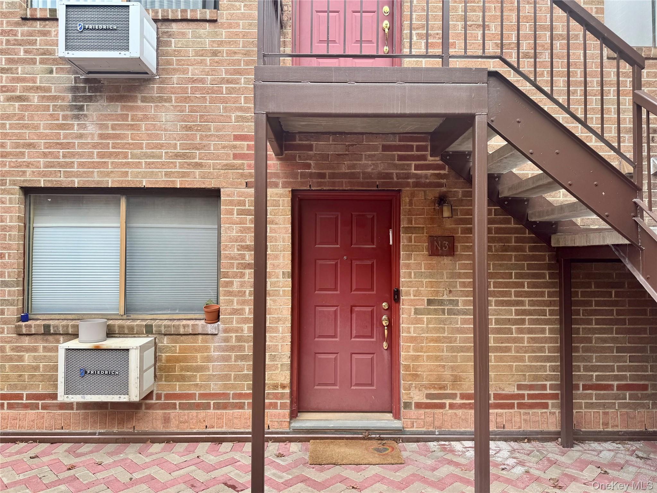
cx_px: 328
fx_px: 456
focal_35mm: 24
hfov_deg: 71.6
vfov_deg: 56.8
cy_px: 246
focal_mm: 6.76
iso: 80
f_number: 1.78
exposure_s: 1/651
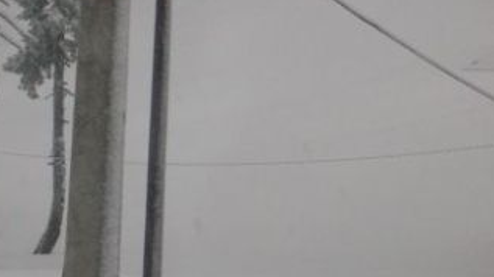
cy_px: 155
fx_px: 3627
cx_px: 179
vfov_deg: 4.4
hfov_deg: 7.8
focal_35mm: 277
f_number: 4.9
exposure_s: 1/202
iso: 104
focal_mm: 17.4
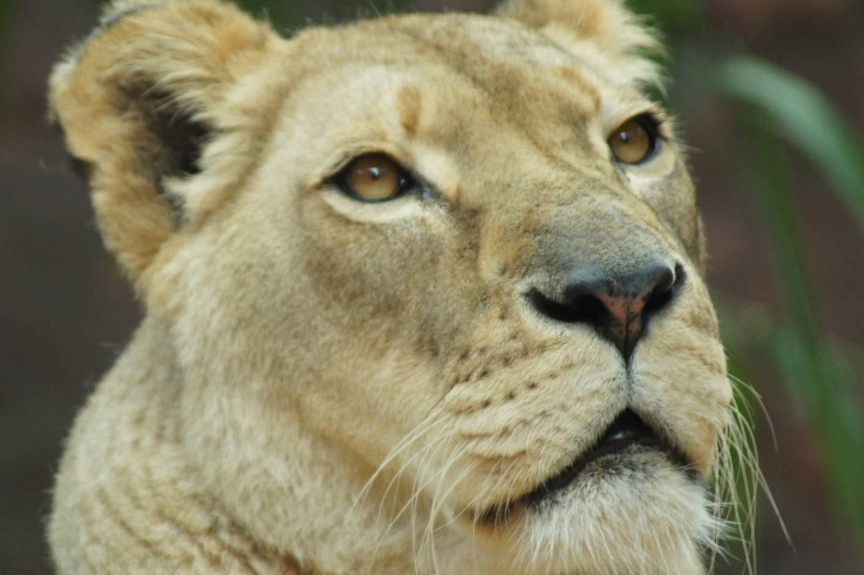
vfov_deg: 2.7
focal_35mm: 505
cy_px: 297
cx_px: 404
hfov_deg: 4.1
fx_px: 12113
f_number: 5.6
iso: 1000
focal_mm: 300
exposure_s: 1/500
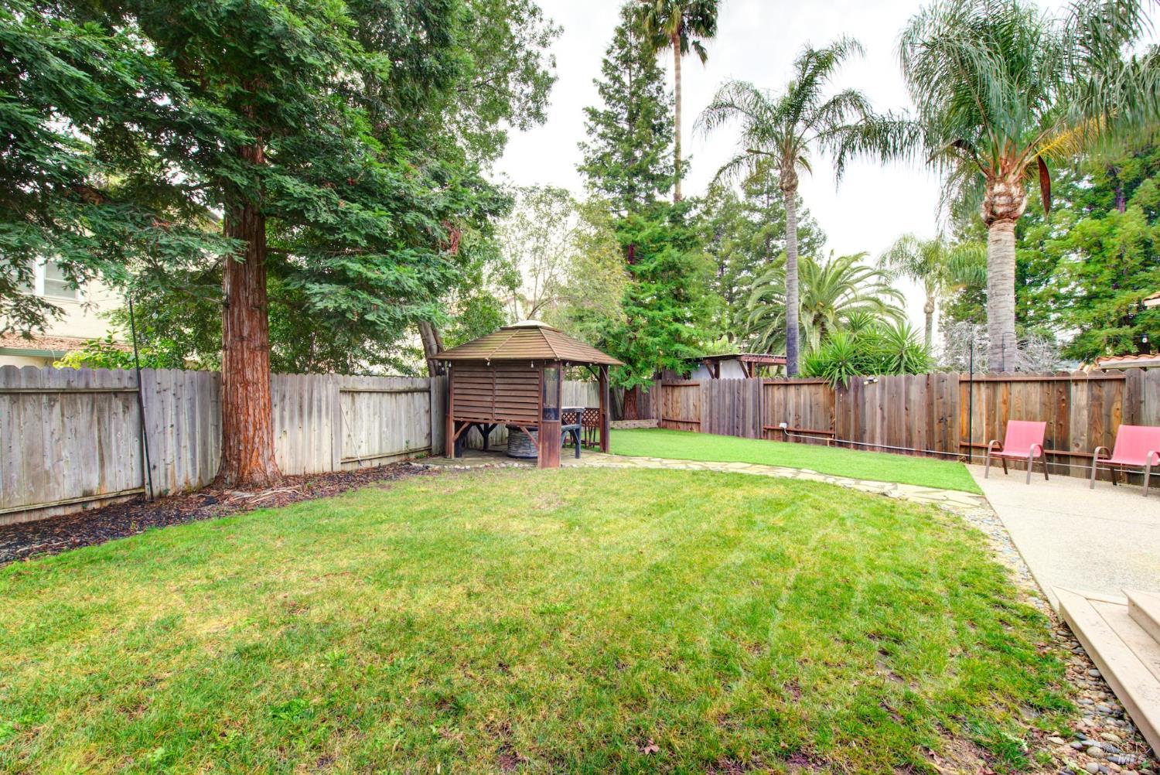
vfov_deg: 81.3
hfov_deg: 104.2
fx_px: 451
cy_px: 388
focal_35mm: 14
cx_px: 580
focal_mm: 14
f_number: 14
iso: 100
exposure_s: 1/13
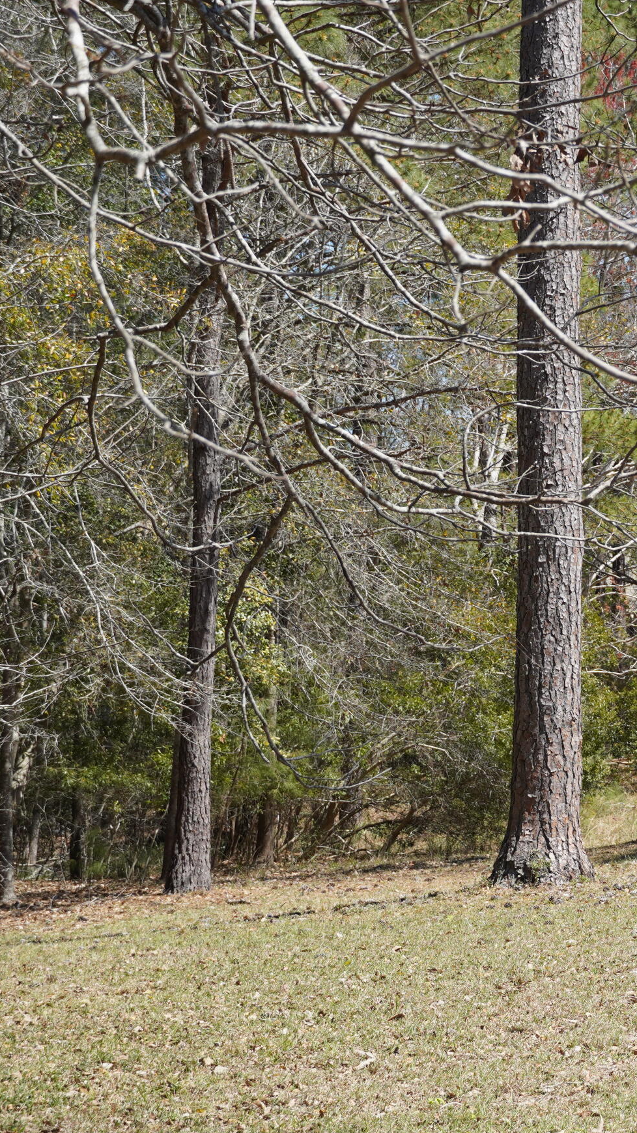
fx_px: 3093
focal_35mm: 103
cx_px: 903
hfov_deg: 11.4
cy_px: 627
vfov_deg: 20.7
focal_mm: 38
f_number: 5
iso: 100
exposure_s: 1/320
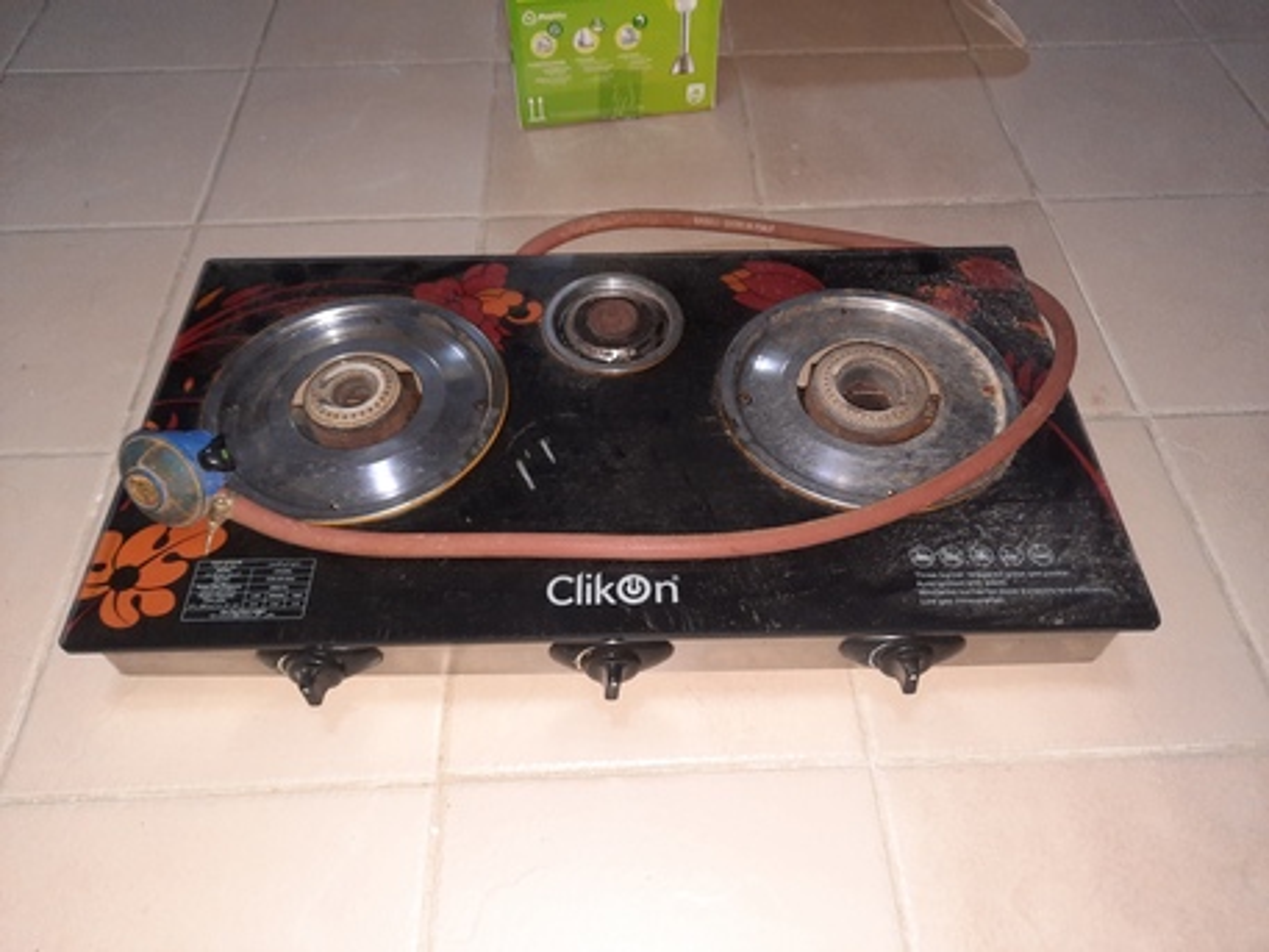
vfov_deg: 54.9
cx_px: 634
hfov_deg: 69.4
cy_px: 476
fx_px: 917
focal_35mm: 25
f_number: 2
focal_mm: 4.6
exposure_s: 1/20
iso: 1000
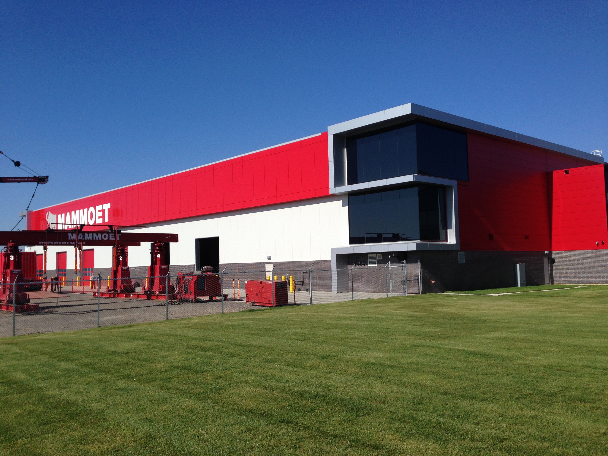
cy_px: 228
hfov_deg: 55.4
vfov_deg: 42.9
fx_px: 580
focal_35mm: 33
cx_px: 304
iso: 50
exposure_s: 1/2358
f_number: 2.4
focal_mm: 4.12
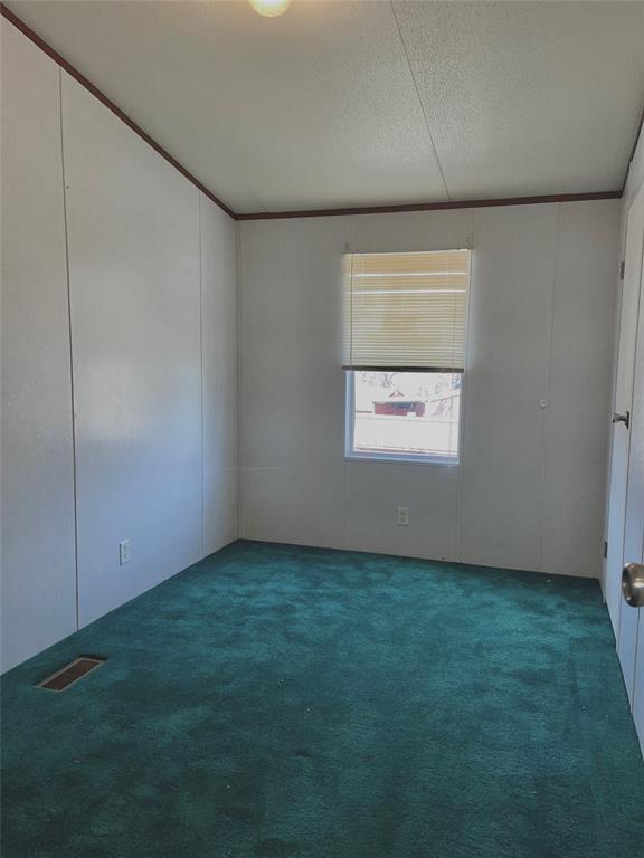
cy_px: 429
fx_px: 645
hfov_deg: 53.1
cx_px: 322
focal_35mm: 26
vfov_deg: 67.3
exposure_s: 1/158
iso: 32
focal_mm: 5.1
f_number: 1.6
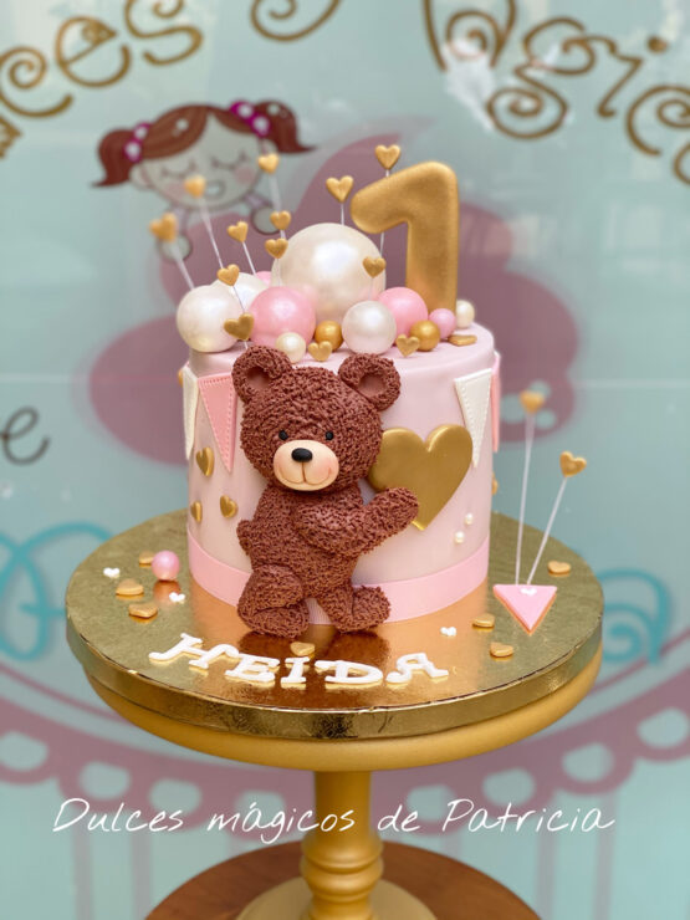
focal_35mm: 52
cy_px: 460
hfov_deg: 28.0
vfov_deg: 36.8
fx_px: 1382
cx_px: 345
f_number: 2
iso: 20
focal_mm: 6
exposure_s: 1/410
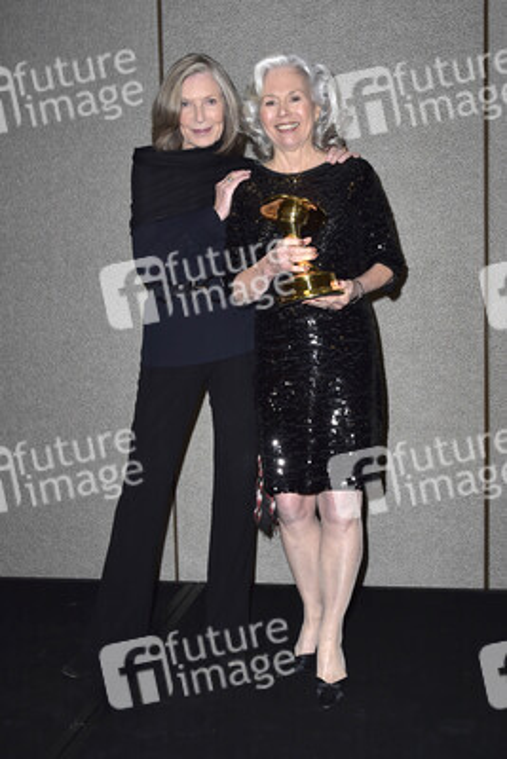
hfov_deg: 38.9
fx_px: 718
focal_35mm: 34
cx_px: 254
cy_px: 380
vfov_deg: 55.8
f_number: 6.3
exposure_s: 1/250
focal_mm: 34
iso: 500
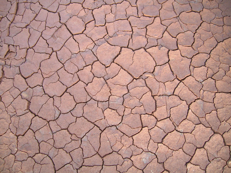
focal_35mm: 35
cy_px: 86
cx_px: 116
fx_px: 234
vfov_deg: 40.7
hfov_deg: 52.6
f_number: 2.8
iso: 50
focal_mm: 5.4
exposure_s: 1/33.4
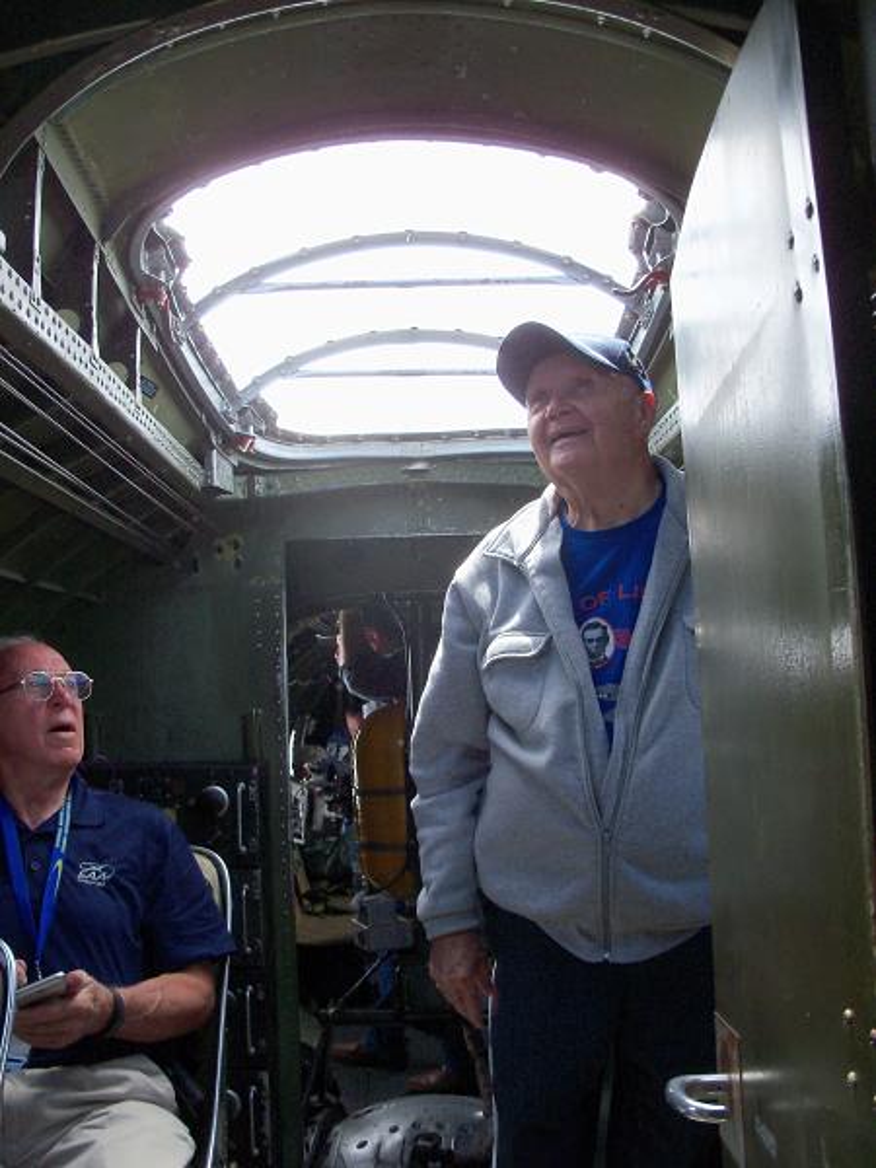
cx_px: 438
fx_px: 1181
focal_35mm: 35
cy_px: 584
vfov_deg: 52.6
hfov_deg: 40.7
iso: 80
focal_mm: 6.3
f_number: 3
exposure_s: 1/250
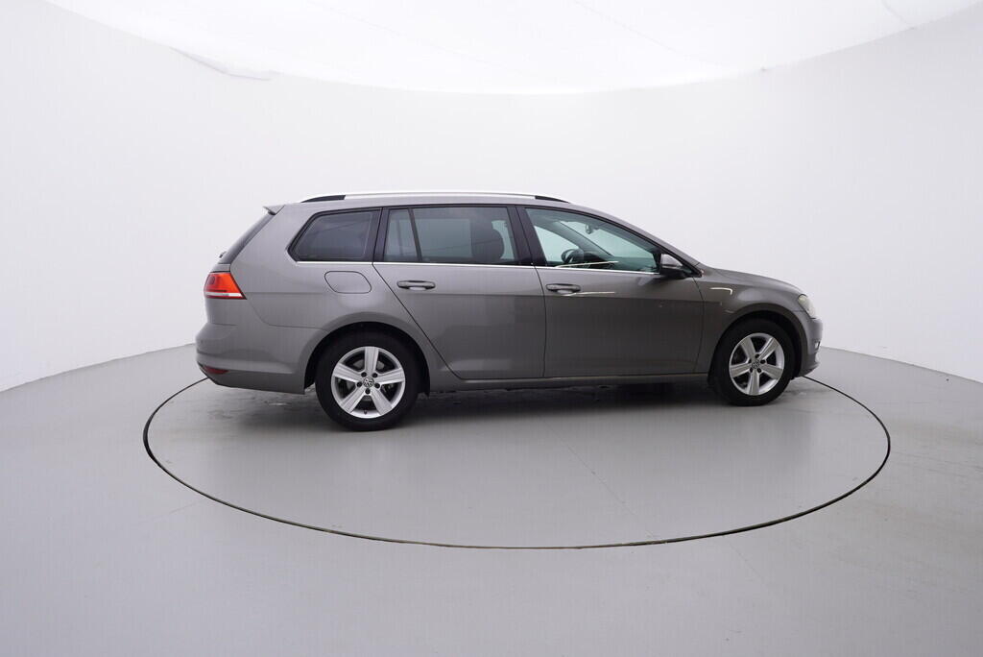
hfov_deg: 77.3
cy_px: 328
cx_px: 492
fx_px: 615
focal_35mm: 22
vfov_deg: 56.2
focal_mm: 15
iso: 200
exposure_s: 1/80
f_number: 5
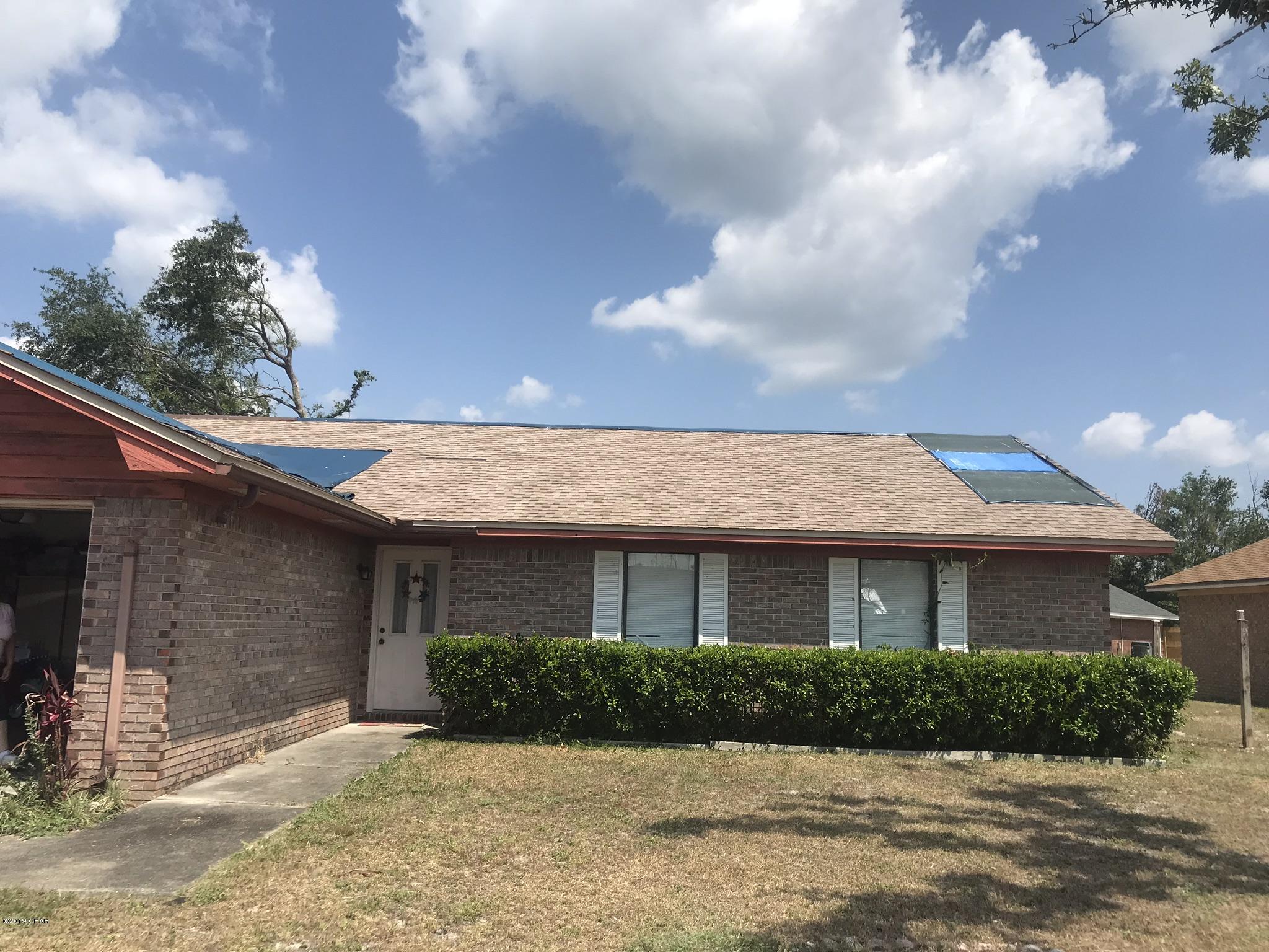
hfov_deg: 63.4
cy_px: 476
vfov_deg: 49.7
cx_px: 634
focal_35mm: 28
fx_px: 1026
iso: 20
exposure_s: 1/3195
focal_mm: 3.99
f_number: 1.8
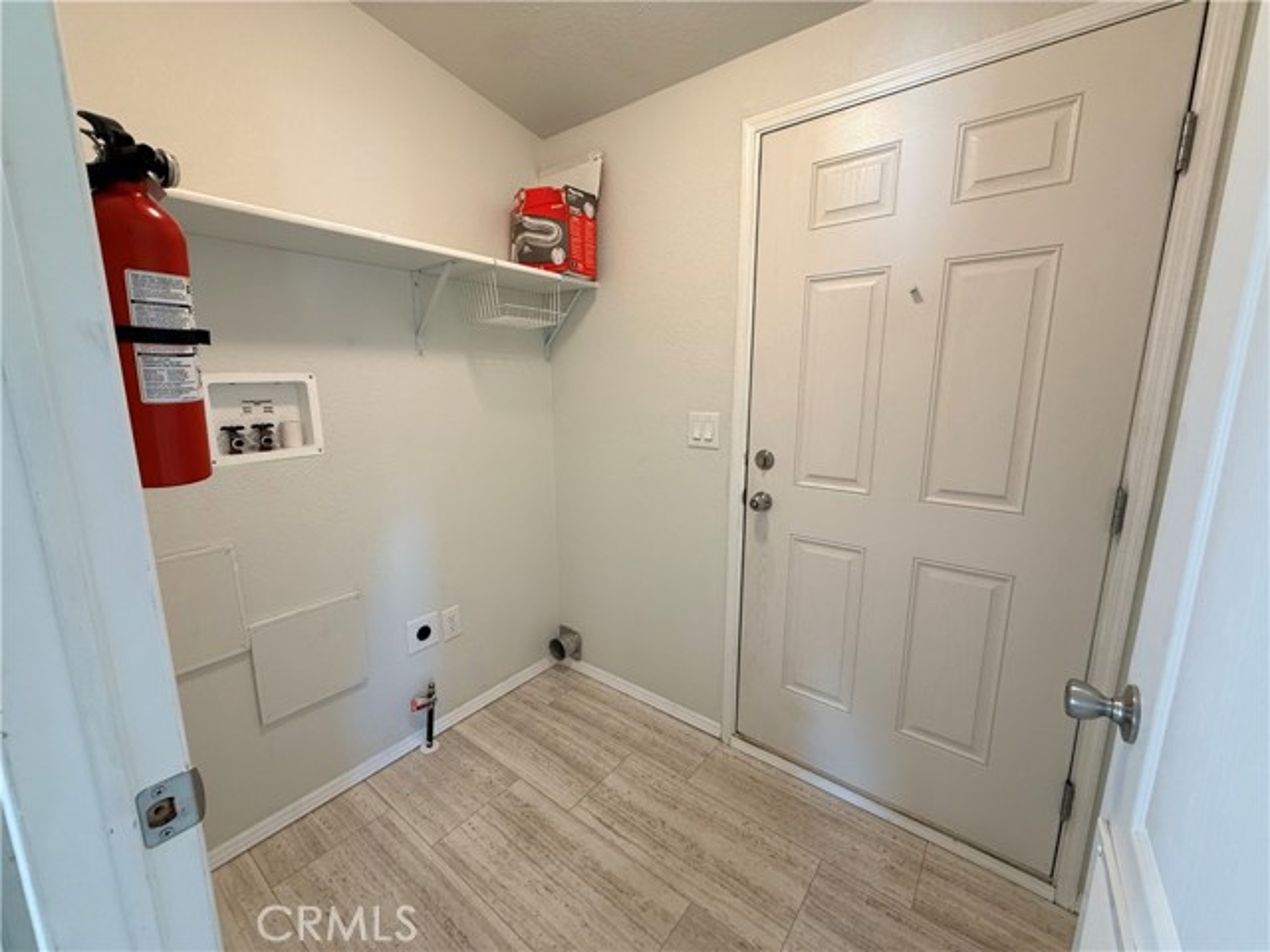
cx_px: 635
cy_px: 476
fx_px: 514
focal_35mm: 14
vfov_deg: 85.7
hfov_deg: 102.1
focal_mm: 2.22
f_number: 2.2
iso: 200
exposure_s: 1/60
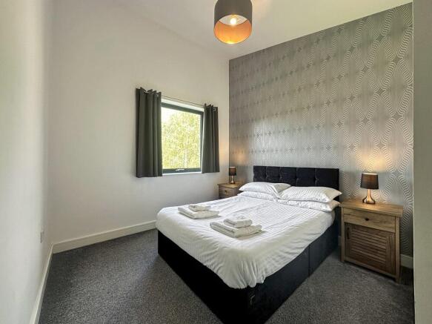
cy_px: 162
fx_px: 175
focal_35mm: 14
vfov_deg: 85.7
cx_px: 216
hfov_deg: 102.1
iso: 100
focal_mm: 2.22
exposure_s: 1/100
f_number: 2.2
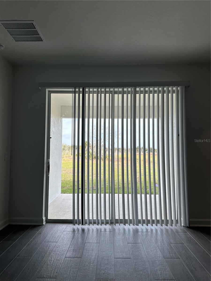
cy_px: 140
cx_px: 106
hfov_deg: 56.8
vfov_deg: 71.6
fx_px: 195
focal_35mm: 24
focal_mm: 6.86
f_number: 1.78
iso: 80
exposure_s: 1/734
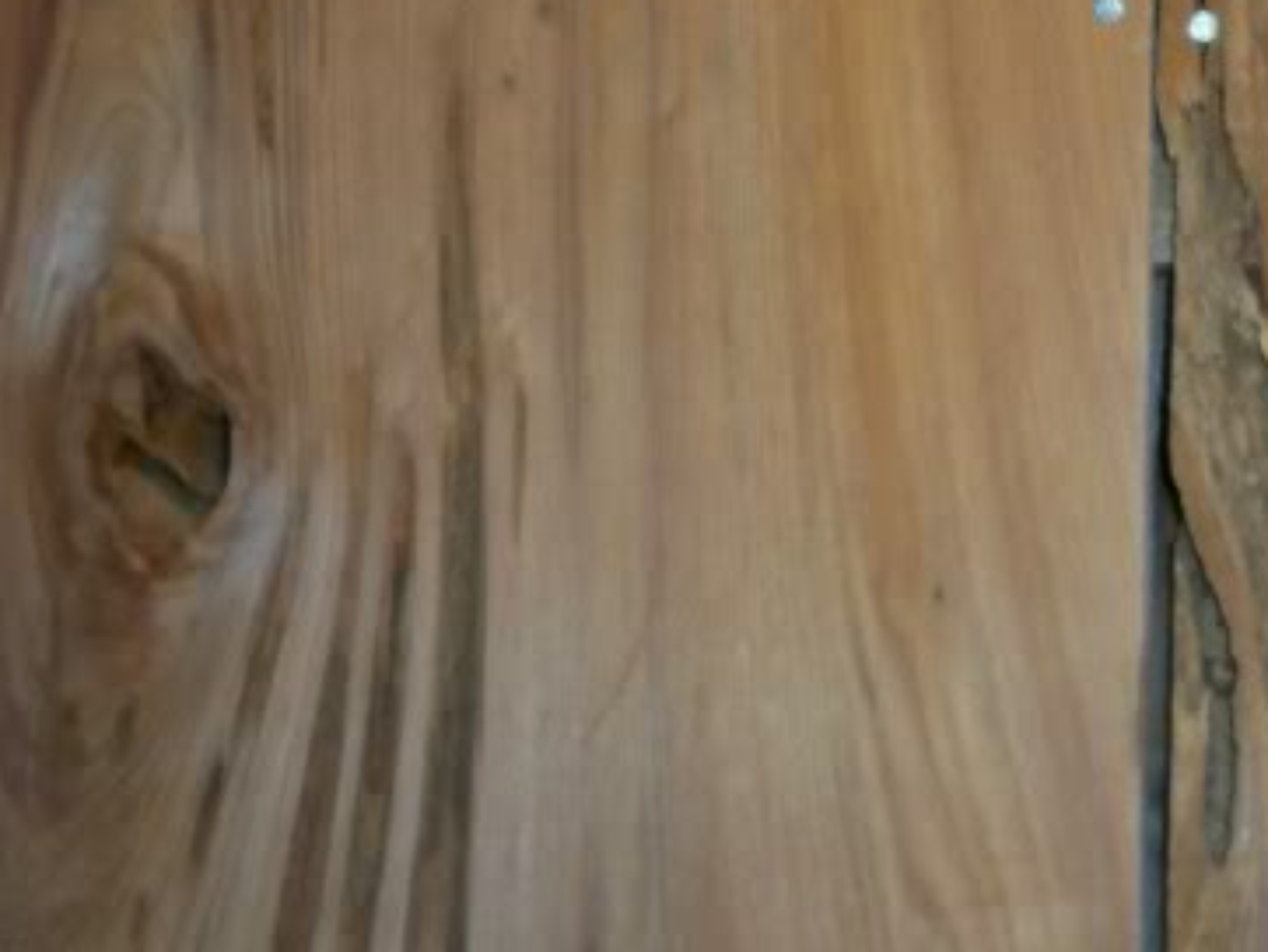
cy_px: -158
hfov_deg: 19.1
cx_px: 1373
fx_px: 3629
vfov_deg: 14.5
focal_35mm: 99
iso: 200
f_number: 3.1
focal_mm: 6.3
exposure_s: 1/60
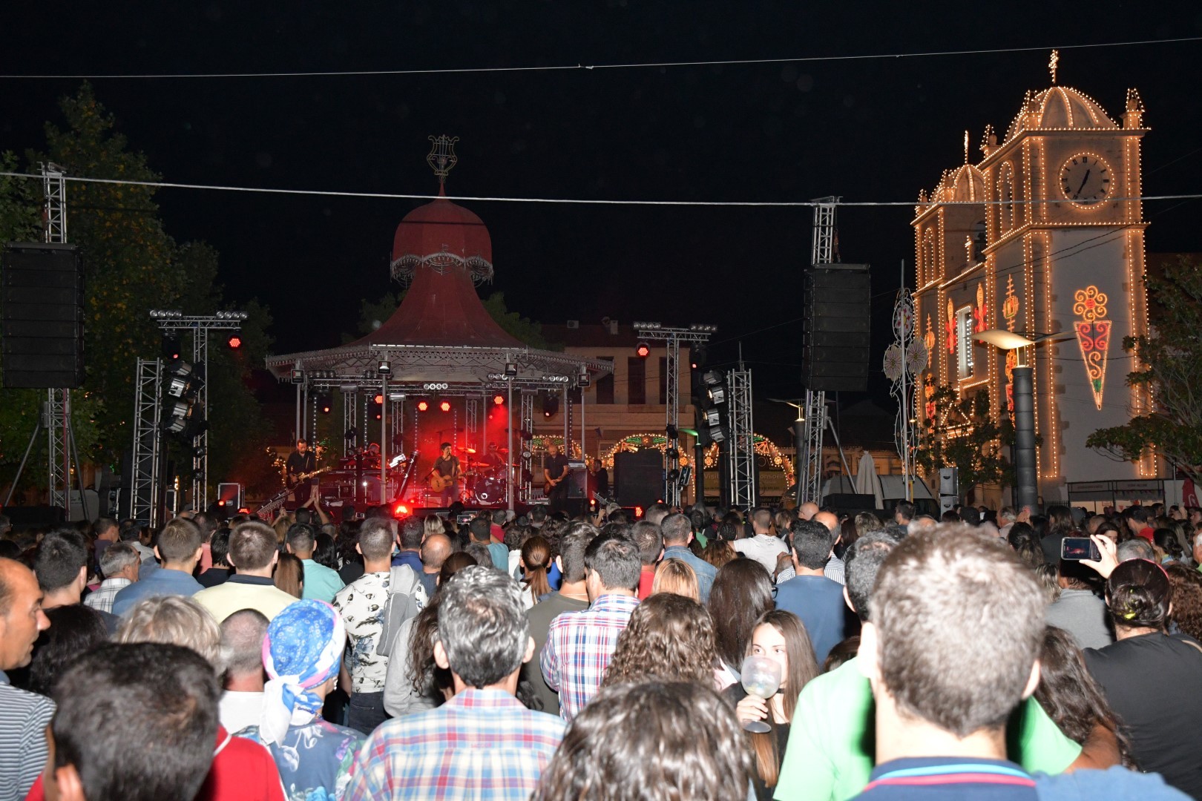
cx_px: 601
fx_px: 1252
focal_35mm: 38
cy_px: 400
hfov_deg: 51.3
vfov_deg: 35.5
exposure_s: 1/500
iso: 3200
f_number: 5
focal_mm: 25
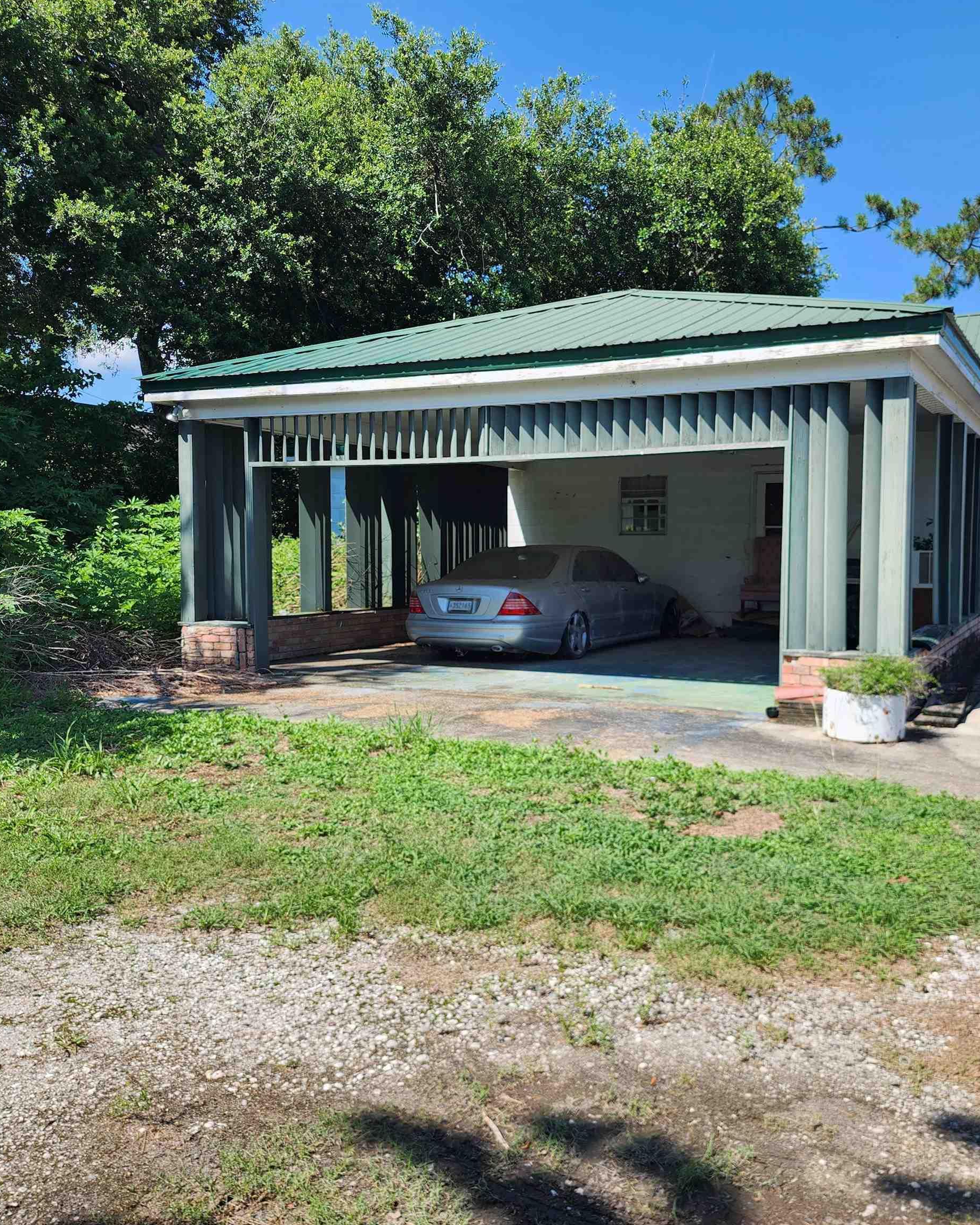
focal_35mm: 30
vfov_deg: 58.8
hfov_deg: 48.5
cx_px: 523
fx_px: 1088
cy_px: 613
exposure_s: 1/565
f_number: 1.8
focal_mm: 6.4
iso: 12
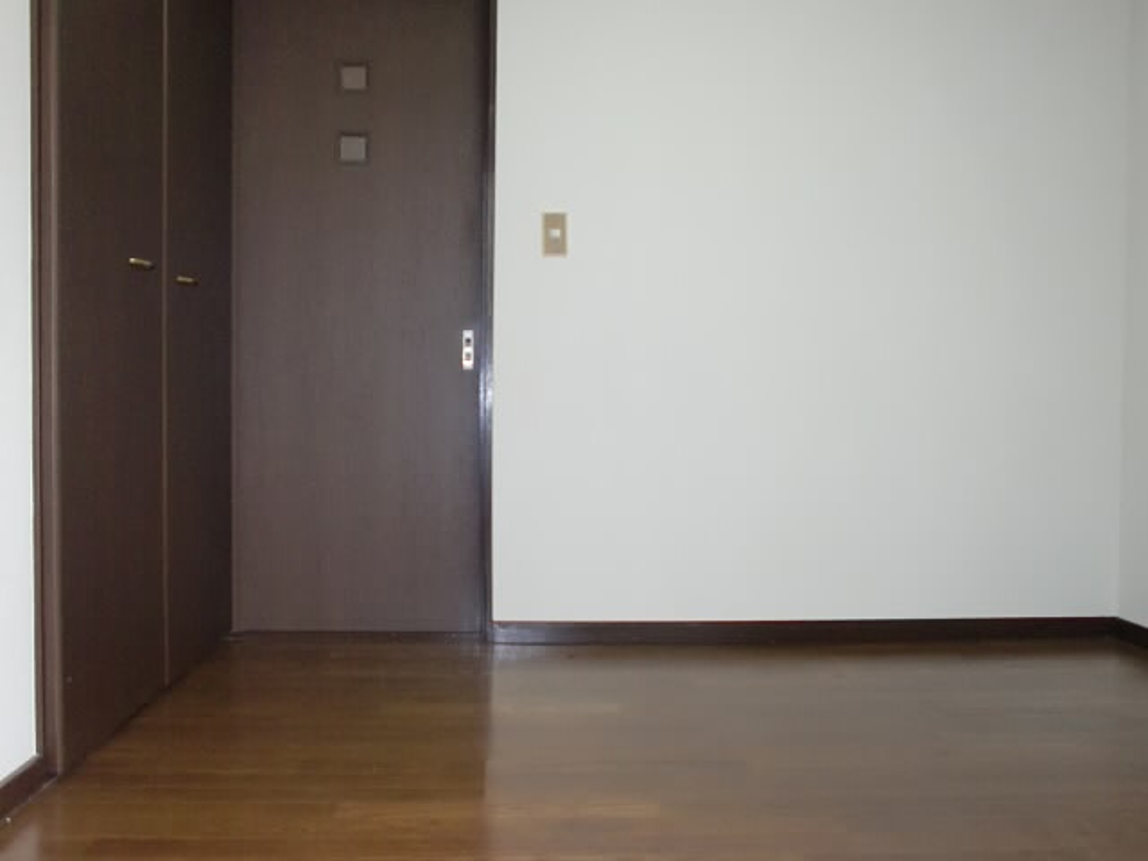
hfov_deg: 54.0
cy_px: 430
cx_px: 574
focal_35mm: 34
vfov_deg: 41.8
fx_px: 1128
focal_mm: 5.58
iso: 250
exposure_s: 1/60
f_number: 2.8
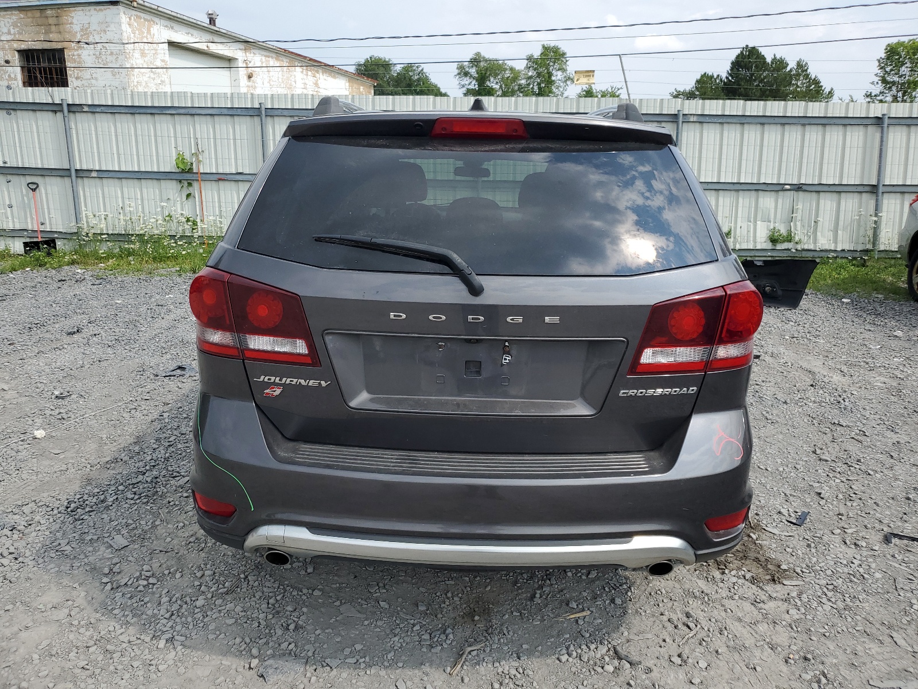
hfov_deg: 67.3
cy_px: 344
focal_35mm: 26
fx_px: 690
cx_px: 459
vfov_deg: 53.1
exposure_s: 1/2500
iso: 50
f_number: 1.5
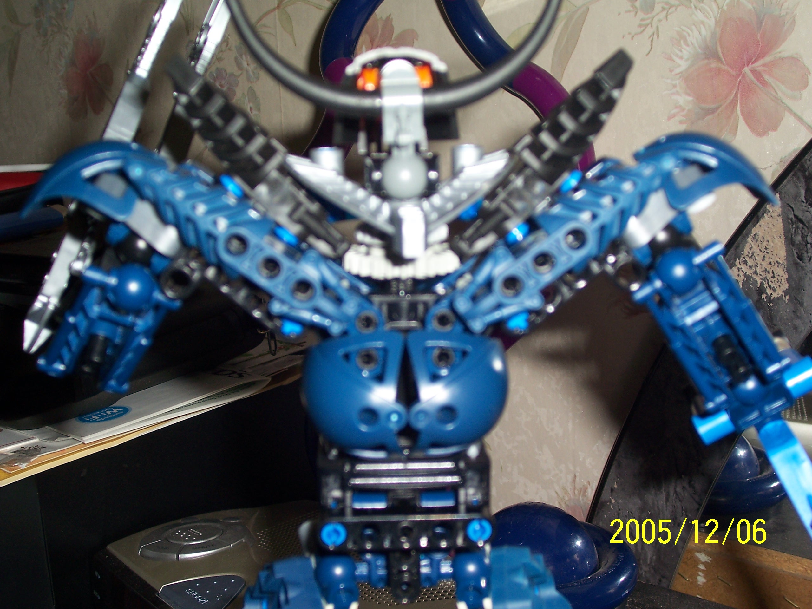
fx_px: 1243
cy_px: 304
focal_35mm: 53
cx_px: 406
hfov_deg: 36.2
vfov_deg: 27.5
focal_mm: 8.6
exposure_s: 1/60
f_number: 3.4
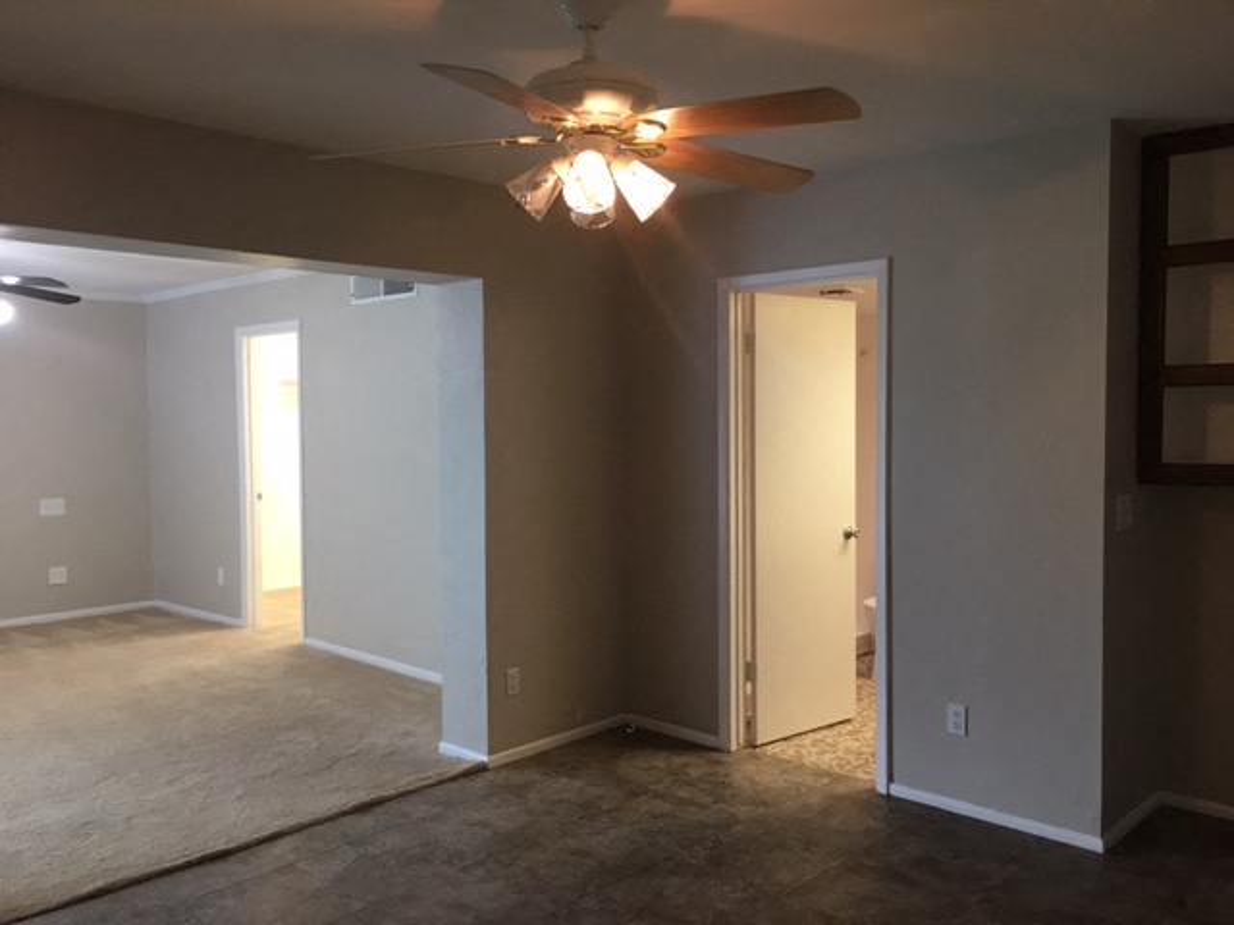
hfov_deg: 61.7
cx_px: 617
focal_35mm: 29
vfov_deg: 48.2
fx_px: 1034
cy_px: 462
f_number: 2.2
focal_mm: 4.15
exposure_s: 1/30
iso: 80
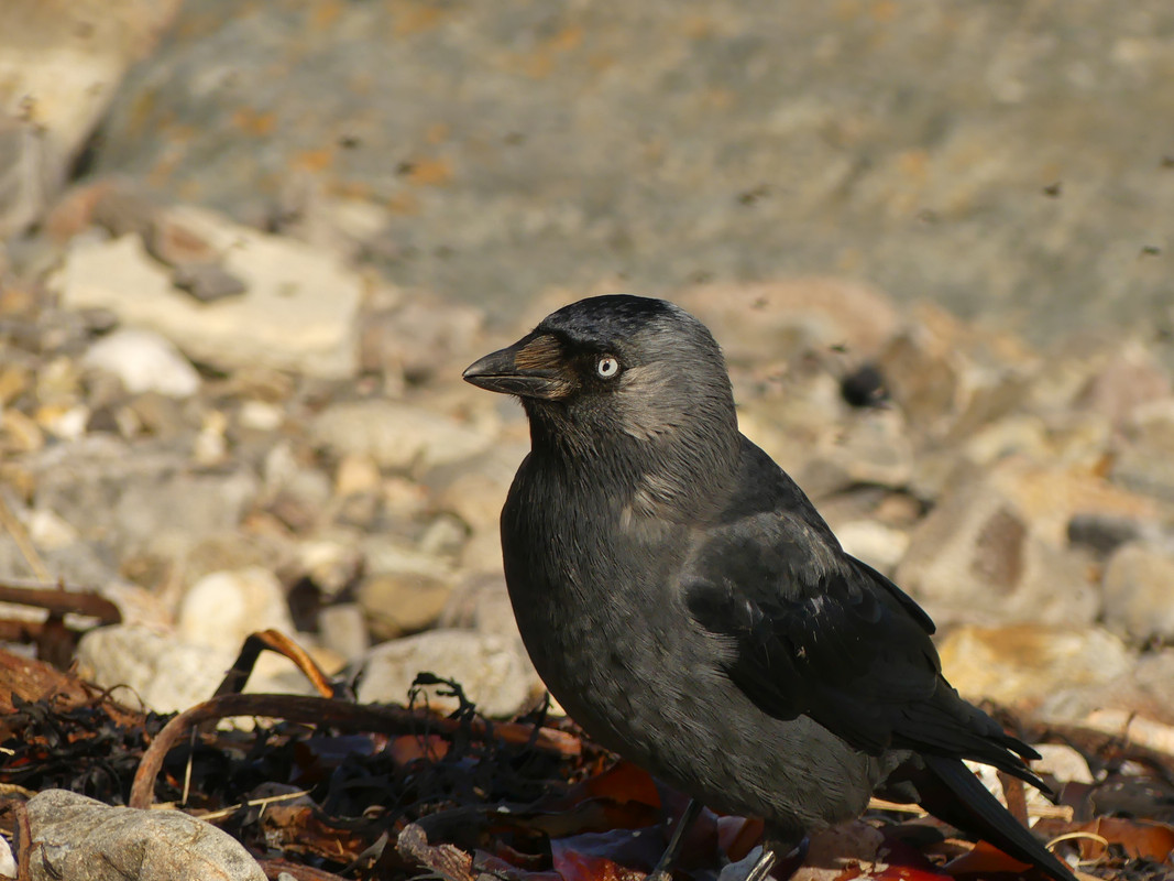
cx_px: 587
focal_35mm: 600
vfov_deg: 2.5
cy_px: 440
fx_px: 20347
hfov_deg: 3.3
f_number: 4
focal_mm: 108
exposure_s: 1/1600
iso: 100
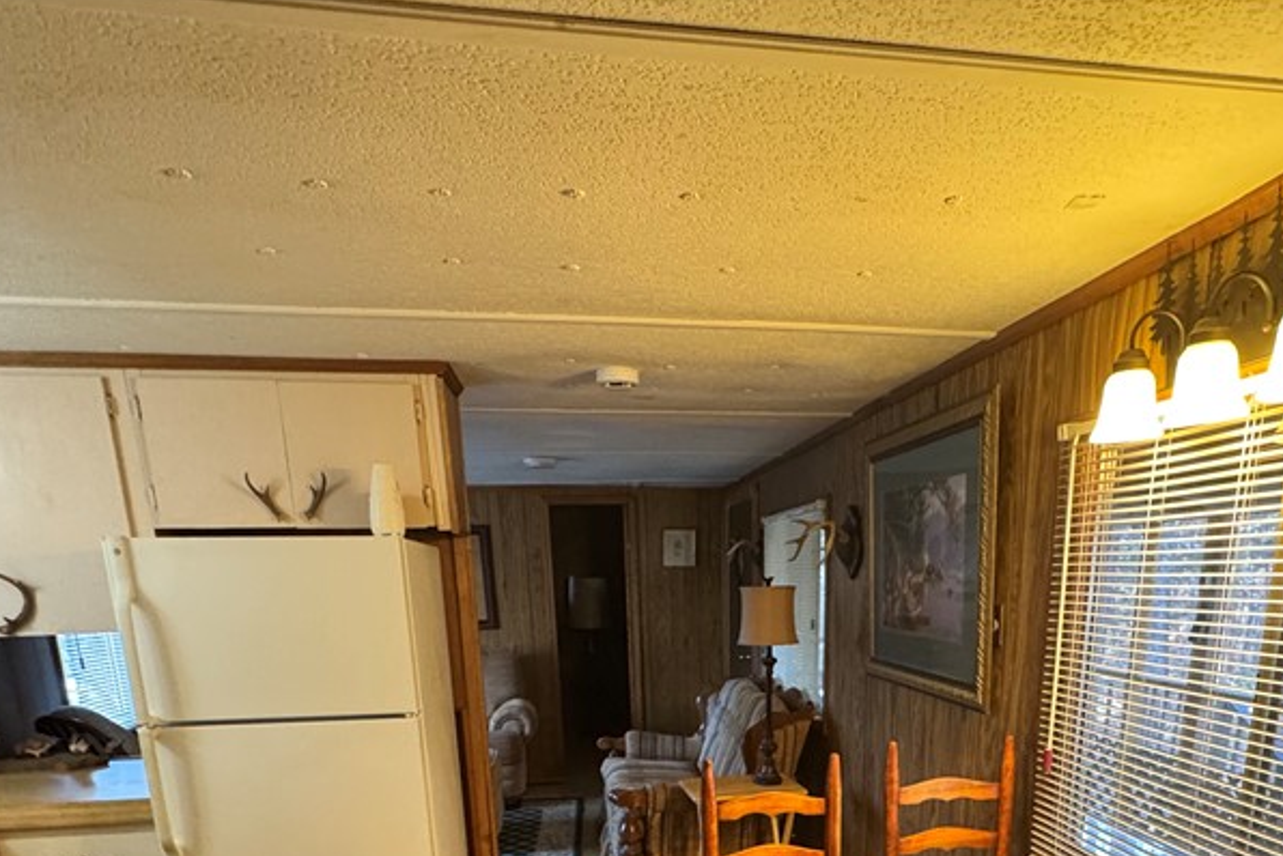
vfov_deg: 45.0
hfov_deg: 71.1
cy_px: 817
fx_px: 891
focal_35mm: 25
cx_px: 730
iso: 640
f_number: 2.2
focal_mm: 2.22
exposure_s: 1/60
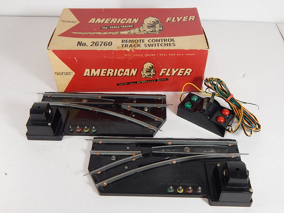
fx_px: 279
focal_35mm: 34
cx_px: 142
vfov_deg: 41.8
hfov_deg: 54.0
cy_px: 106
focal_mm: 6.1
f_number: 3.3
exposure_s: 1/30
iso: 140
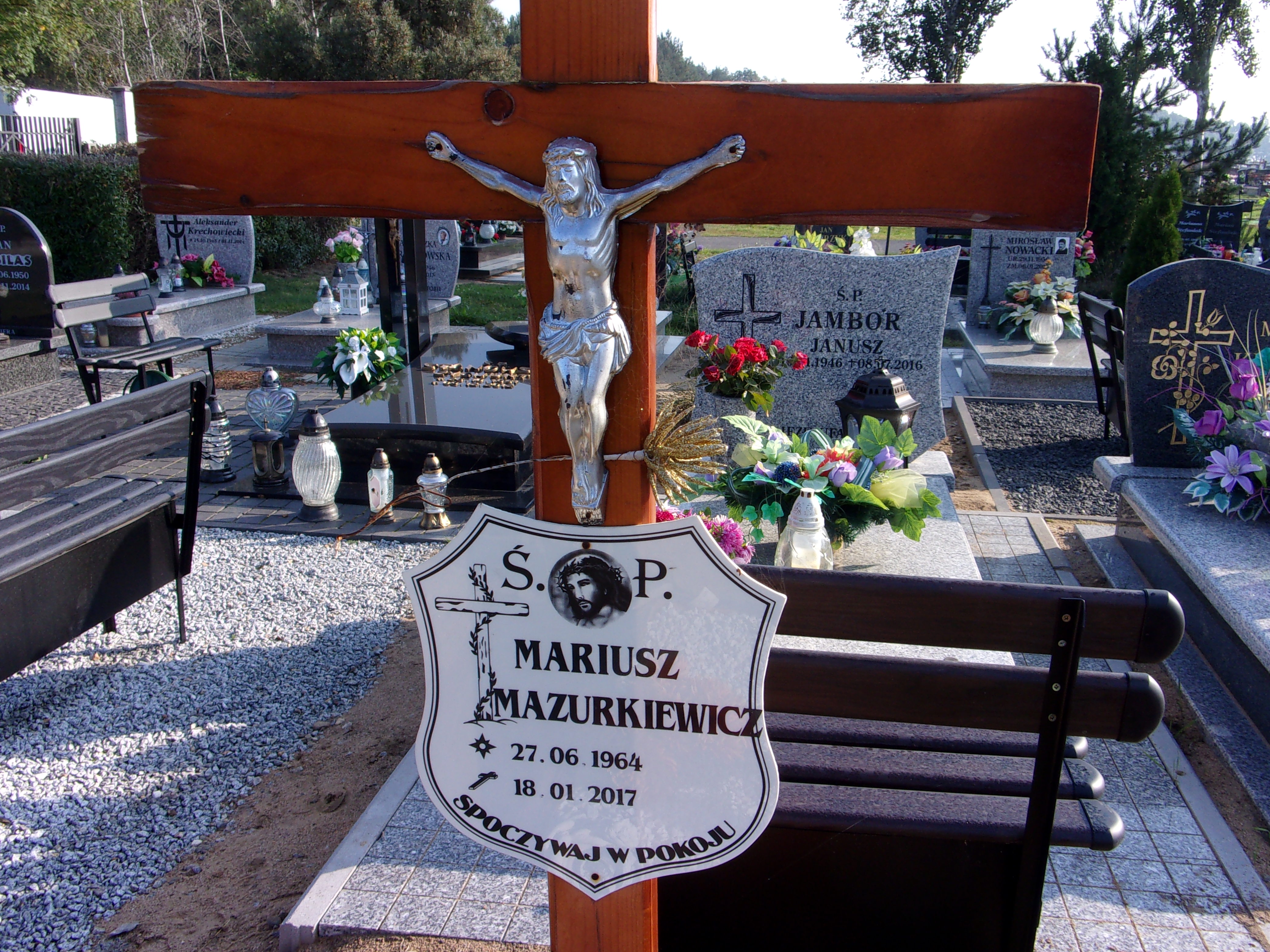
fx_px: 1137
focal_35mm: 31
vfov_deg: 45.4
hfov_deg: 58.3
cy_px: 477
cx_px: 676
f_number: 10.8
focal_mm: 5.1
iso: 80
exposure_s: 1/34
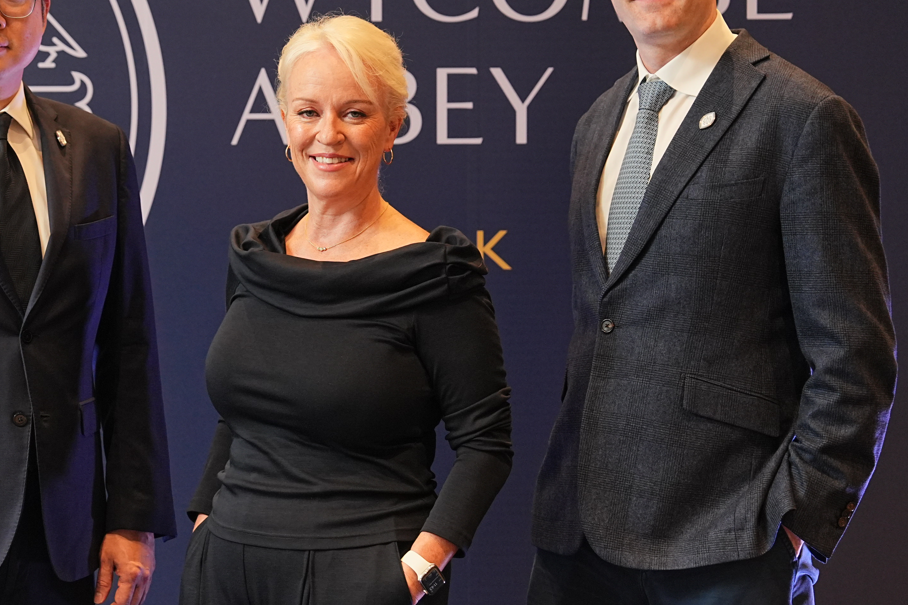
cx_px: 318
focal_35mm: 113
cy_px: 262
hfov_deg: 18.1
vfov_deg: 12.1
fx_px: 2850
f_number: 3.5
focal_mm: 70
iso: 1600
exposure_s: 1/200
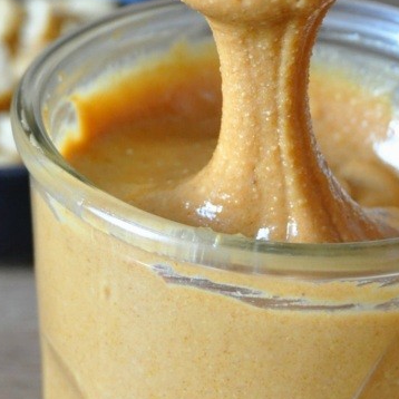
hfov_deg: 10.0
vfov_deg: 10.0
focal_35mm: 174
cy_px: 230
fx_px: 2269
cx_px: 128
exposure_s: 1/60.2
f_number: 4.8
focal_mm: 38
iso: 1000
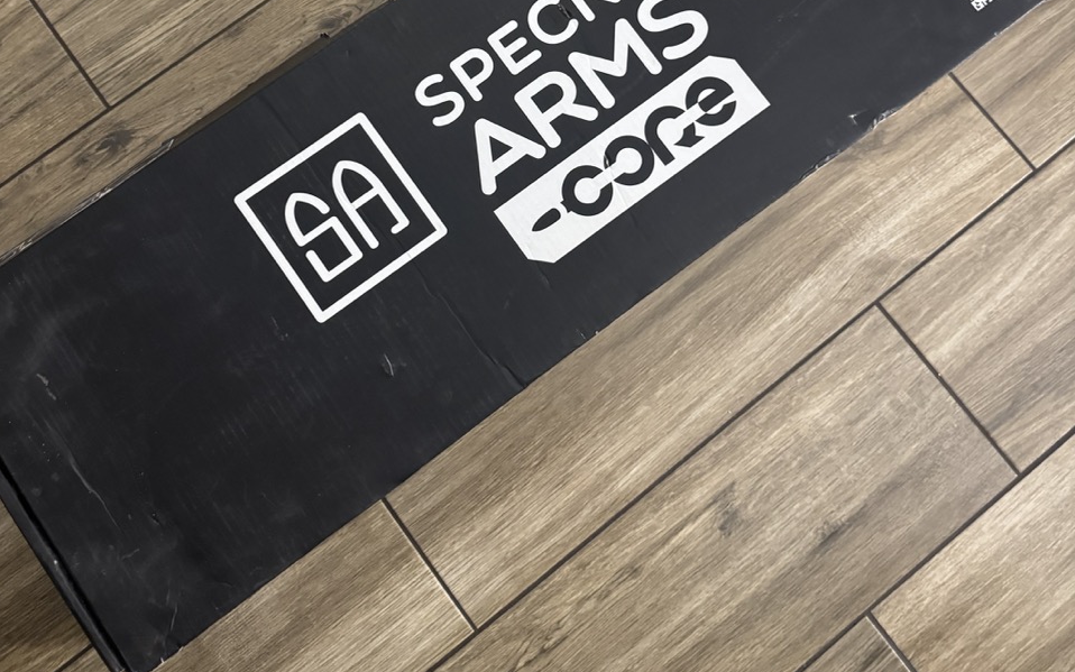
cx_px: 538
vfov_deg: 36.2
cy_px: 149
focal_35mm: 34
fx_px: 996
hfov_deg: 56.7
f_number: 1.78
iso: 800
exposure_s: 1/44
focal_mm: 6.76
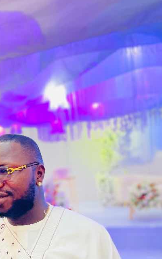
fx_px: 304
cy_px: 186
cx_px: 43
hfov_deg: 29.5
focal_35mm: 43
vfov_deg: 45.0
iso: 125
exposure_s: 1/50
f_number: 1.6
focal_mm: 4.2
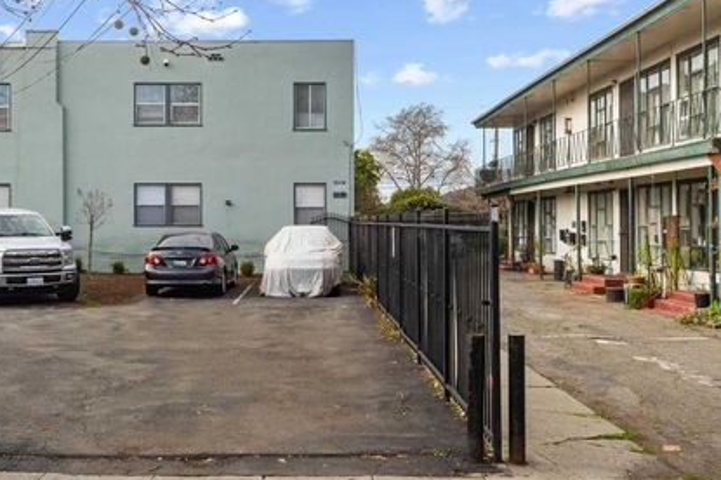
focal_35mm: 41
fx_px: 820
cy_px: 222
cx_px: 313
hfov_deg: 47.3
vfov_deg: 32.6
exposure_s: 1/1000
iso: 400
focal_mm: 34
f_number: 6.3
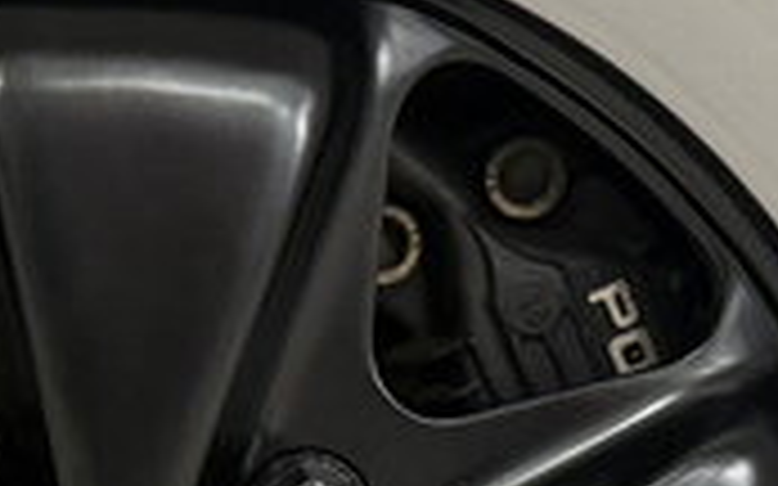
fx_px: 3201
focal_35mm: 151
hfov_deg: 13.7
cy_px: 698
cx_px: 36
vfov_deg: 8.5
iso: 200
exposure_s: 1/88
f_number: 1.78
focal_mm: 6.76
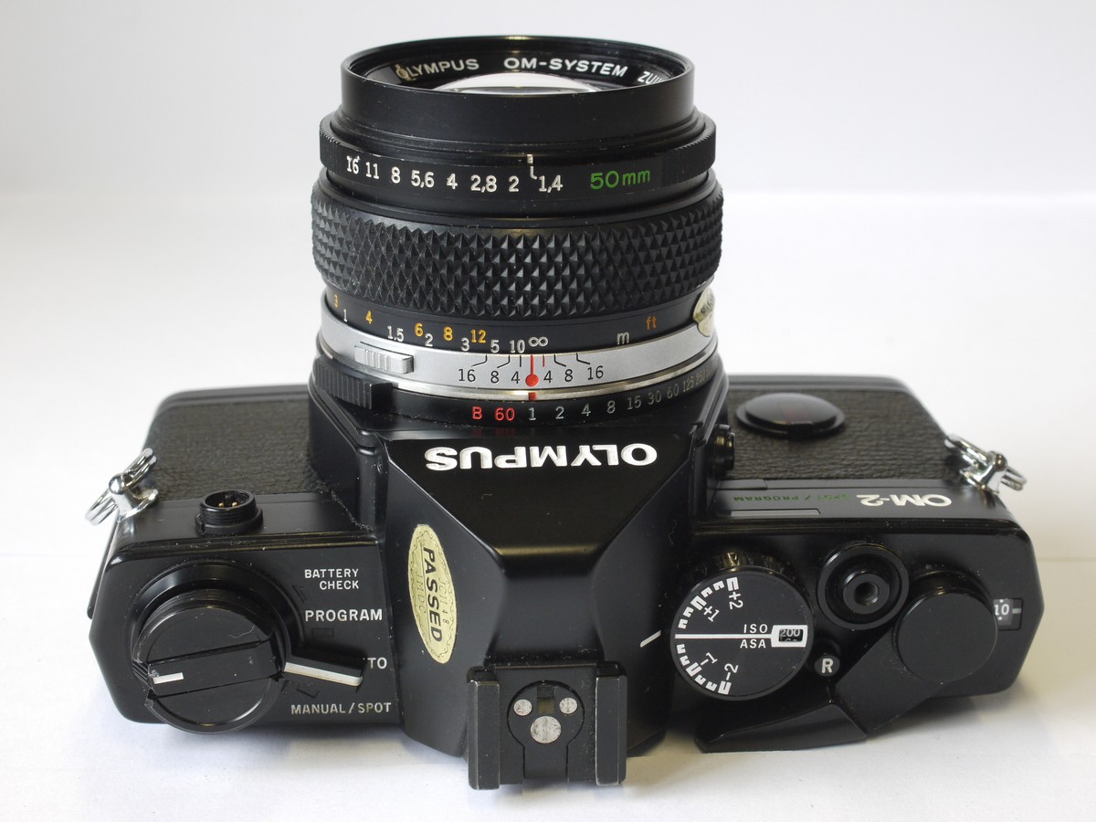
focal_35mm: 60
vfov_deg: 24.4
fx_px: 1900
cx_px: 548
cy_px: 411
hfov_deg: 32.2
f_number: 8
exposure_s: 1/40
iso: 400
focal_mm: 30
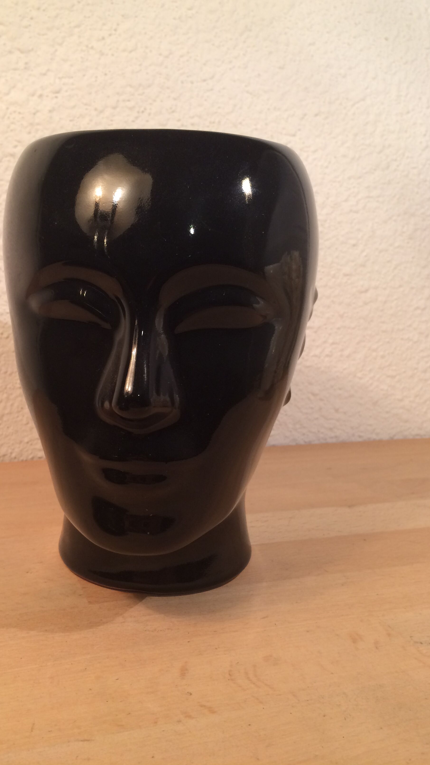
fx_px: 649
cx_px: 158
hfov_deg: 36.4
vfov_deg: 61.0
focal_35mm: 32
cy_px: 380
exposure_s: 1/33
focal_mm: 4.15
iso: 50
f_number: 2.2
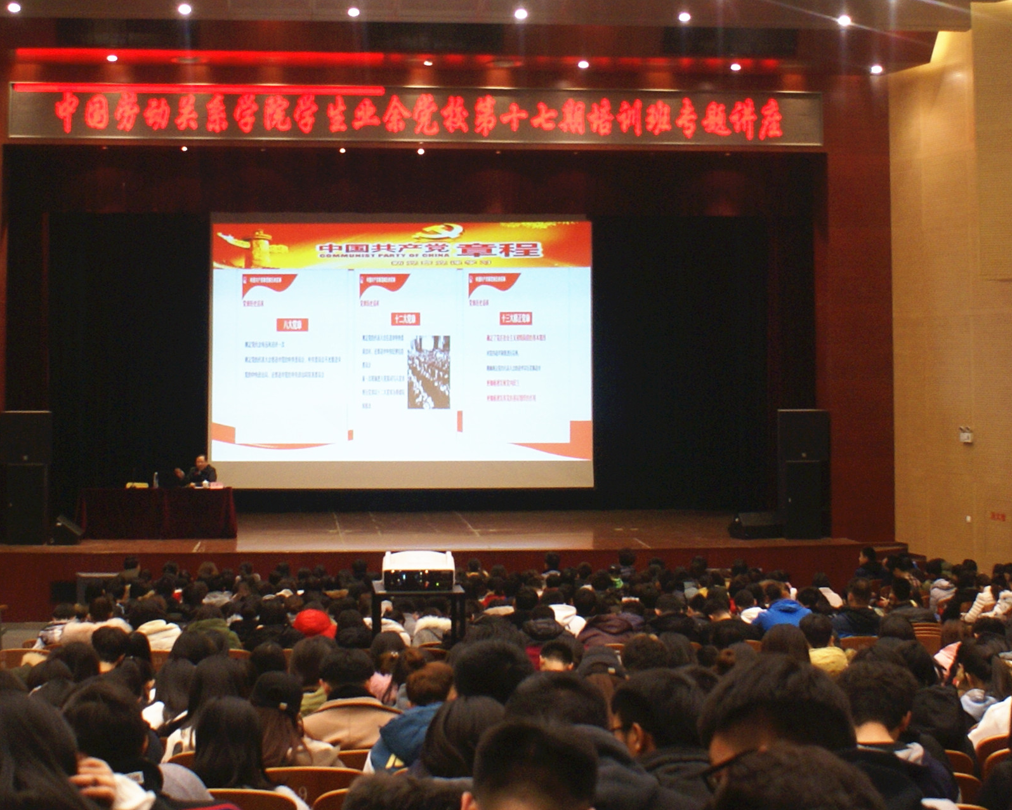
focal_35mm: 31
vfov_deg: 47.1
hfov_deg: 56.7
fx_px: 928
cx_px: 404
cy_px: 405
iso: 200
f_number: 3.5
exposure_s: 1/30
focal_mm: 18
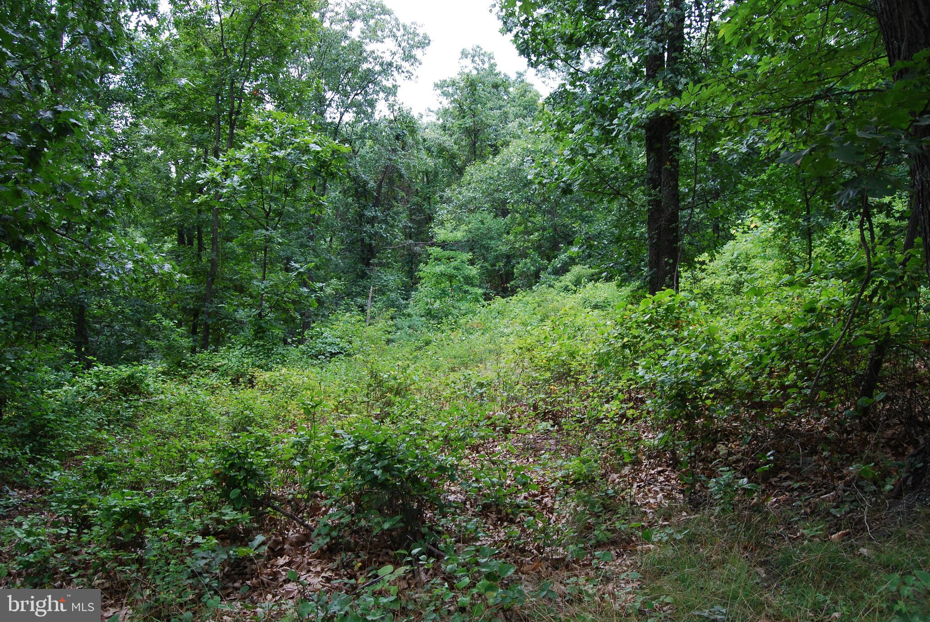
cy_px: 311
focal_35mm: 30
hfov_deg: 61.9
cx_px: 465
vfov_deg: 43.7
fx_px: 776
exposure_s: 1/60
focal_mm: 20
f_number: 8
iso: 200
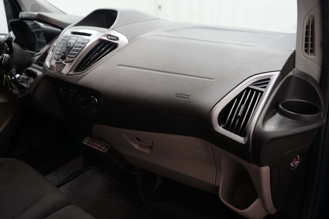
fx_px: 256
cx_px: 164
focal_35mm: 28
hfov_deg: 65.5
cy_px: 110
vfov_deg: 46.4
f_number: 4.5
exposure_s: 1/15
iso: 800
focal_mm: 28
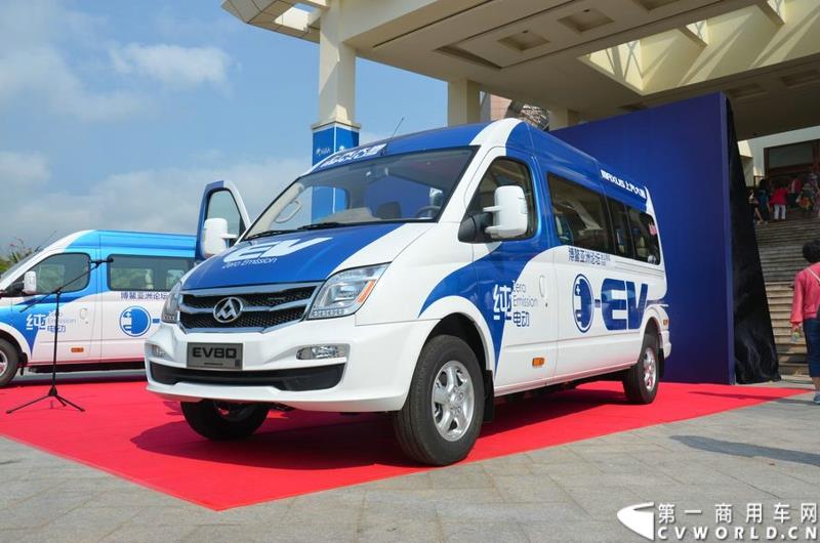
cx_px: 410
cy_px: 272
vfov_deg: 41.5
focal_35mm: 32
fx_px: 716
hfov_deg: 59.6
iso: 100
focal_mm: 21
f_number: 9
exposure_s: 1/320
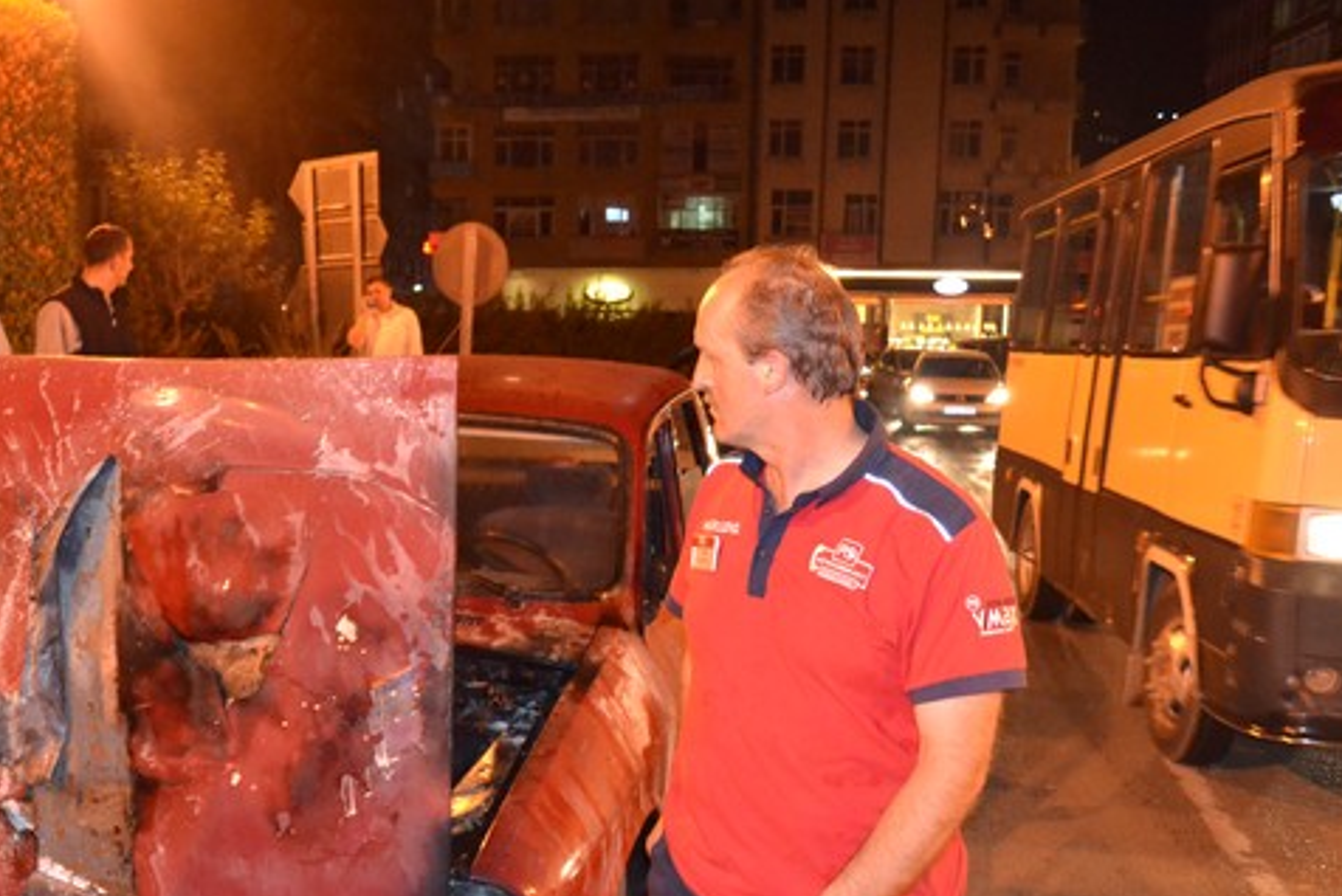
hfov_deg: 49.9
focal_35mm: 38
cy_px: 624
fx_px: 1417
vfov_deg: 34.6
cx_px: 468
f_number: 3.5
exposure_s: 1/60
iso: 3200
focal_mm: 18
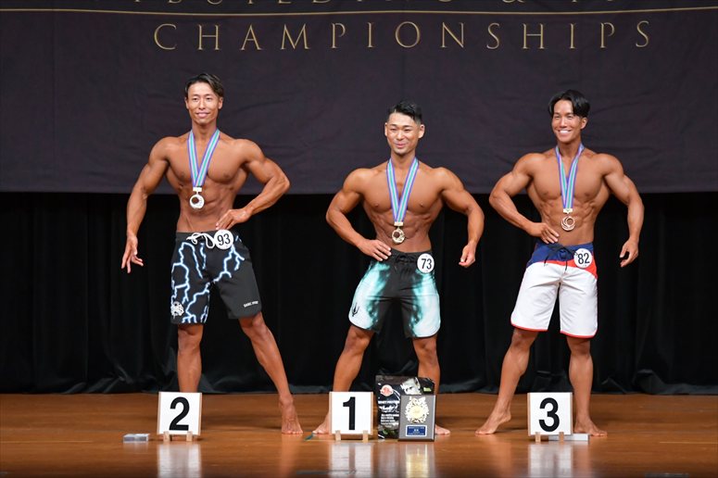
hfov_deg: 8.6
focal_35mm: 240
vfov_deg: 5.7
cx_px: 359
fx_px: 4784
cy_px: 239
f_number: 5.6
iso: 4000
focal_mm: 160
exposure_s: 1/400
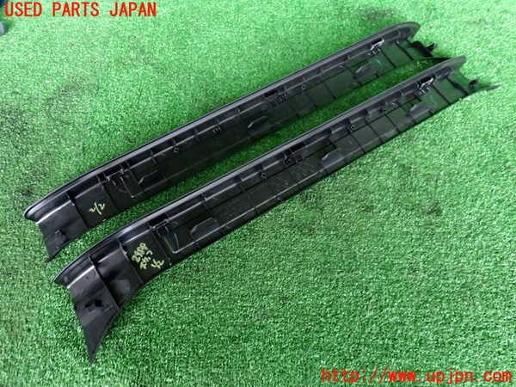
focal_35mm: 30
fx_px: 447
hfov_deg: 60.0
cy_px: 194
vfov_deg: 46.8
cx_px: 258
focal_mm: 5.4
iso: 500
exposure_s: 1/30
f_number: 2.3
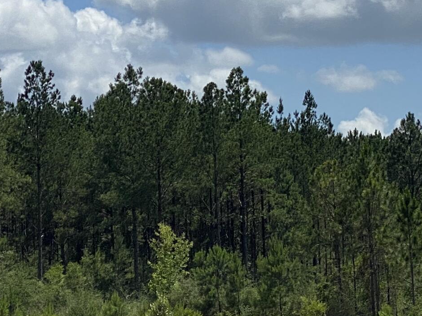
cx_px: 239
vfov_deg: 8.9
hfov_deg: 11.9
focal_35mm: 166
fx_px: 2024
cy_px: -27
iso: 20
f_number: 2
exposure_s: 1/3425
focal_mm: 6
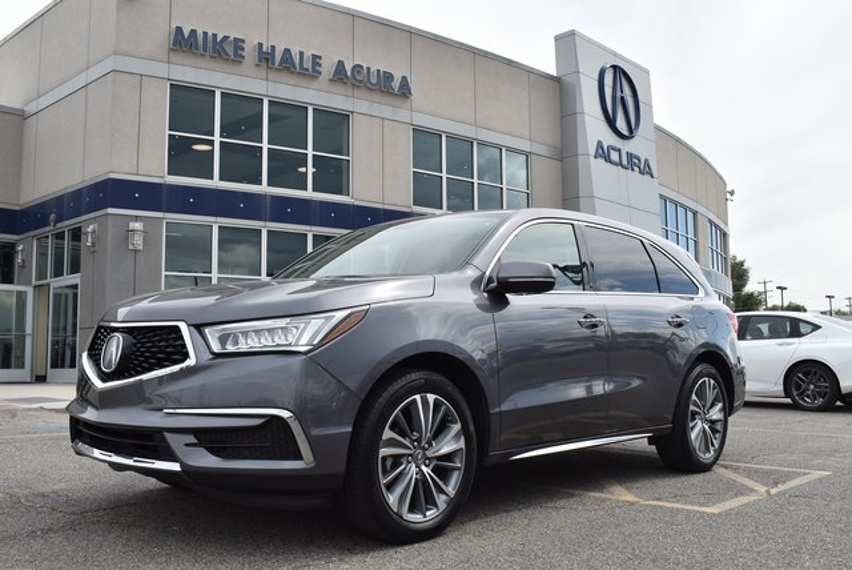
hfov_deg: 55.1
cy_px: 285
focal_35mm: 34
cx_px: 426
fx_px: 817
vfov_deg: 38.4
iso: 100
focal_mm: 23
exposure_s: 1/320
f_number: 9
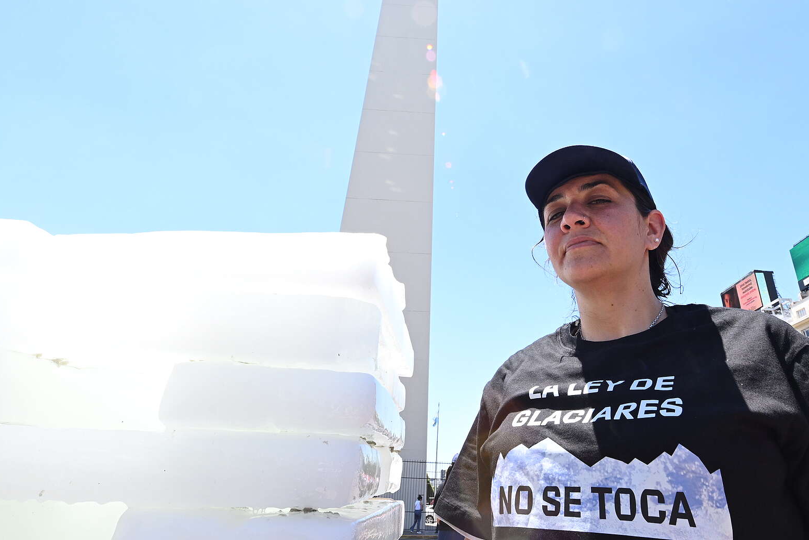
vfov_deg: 55.1
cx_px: 460
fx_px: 517
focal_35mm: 23
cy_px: 248
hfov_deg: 75.7
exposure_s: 1/400
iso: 800
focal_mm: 14
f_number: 10
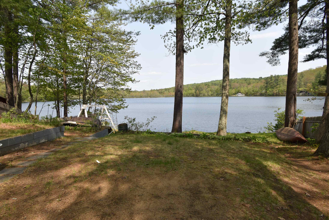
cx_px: 164
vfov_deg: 69.7
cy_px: 110
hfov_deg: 92.4
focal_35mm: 17
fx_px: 158
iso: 100
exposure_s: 1/200
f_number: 8
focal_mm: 11.5
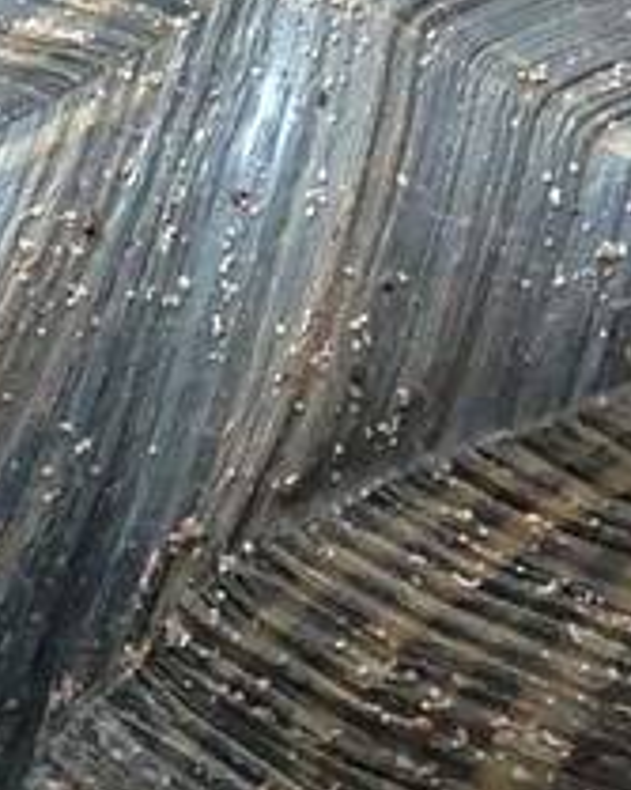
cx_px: -752
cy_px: 1032
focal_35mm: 247
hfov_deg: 6.1
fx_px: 5770
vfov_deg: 7.7
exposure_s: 1/40
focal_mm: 4.12
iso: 64
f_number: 2.4
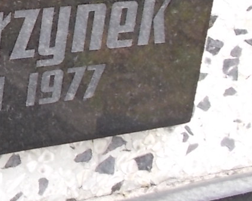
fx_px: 716
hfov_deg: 17.4
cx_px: -154
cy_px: -48
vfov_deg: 15.4
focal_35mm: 96
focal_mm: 4.6
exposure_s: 1/40
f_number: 3.2
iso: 80
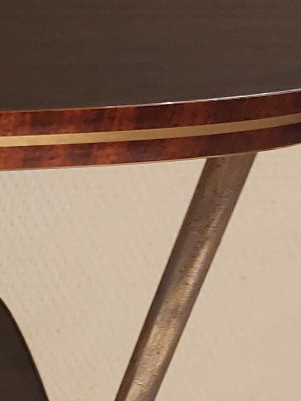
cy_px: 430
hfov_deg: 10.9
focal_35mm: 122
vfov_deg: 15.7
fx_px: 1414
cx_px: -323
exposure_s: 1/33
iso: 400
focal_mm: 5.23
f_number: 1.8
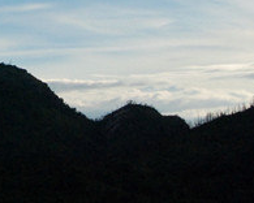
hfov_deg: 10.3
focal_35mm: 185
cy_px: -53
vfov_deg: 8.3
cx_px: -60
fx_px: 1391
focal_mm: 32
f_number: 16
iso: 1000
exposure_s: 1/1000
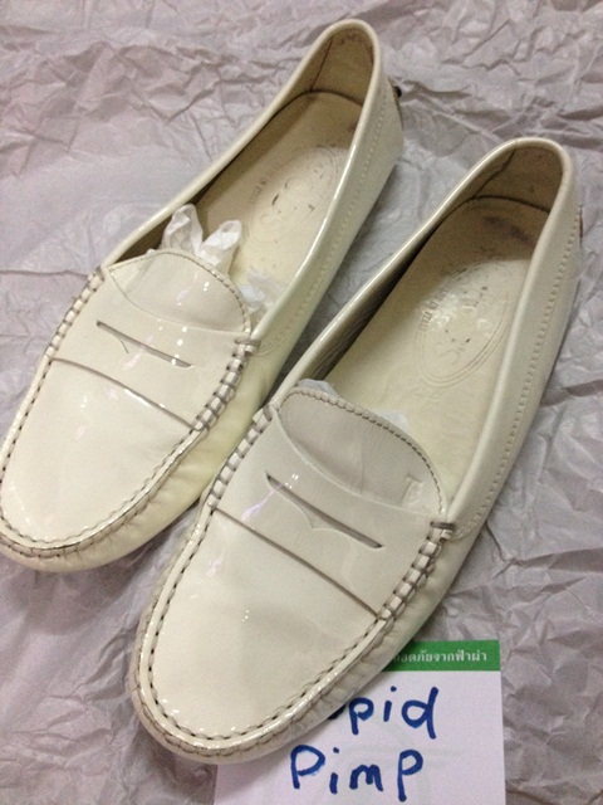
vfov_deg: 52.6
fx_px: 813
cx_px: 302
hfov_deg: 40.7
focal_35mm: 35
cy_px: 402
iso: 320
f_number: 2.4
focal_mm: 4.28
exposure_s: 1/20
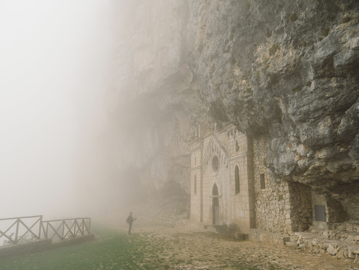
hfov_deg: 71.6
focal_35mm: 24
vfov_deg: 56.8
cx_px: 180
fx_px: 249
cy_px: 135
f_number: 5.6
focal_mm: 12
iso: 100
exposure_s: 1/200
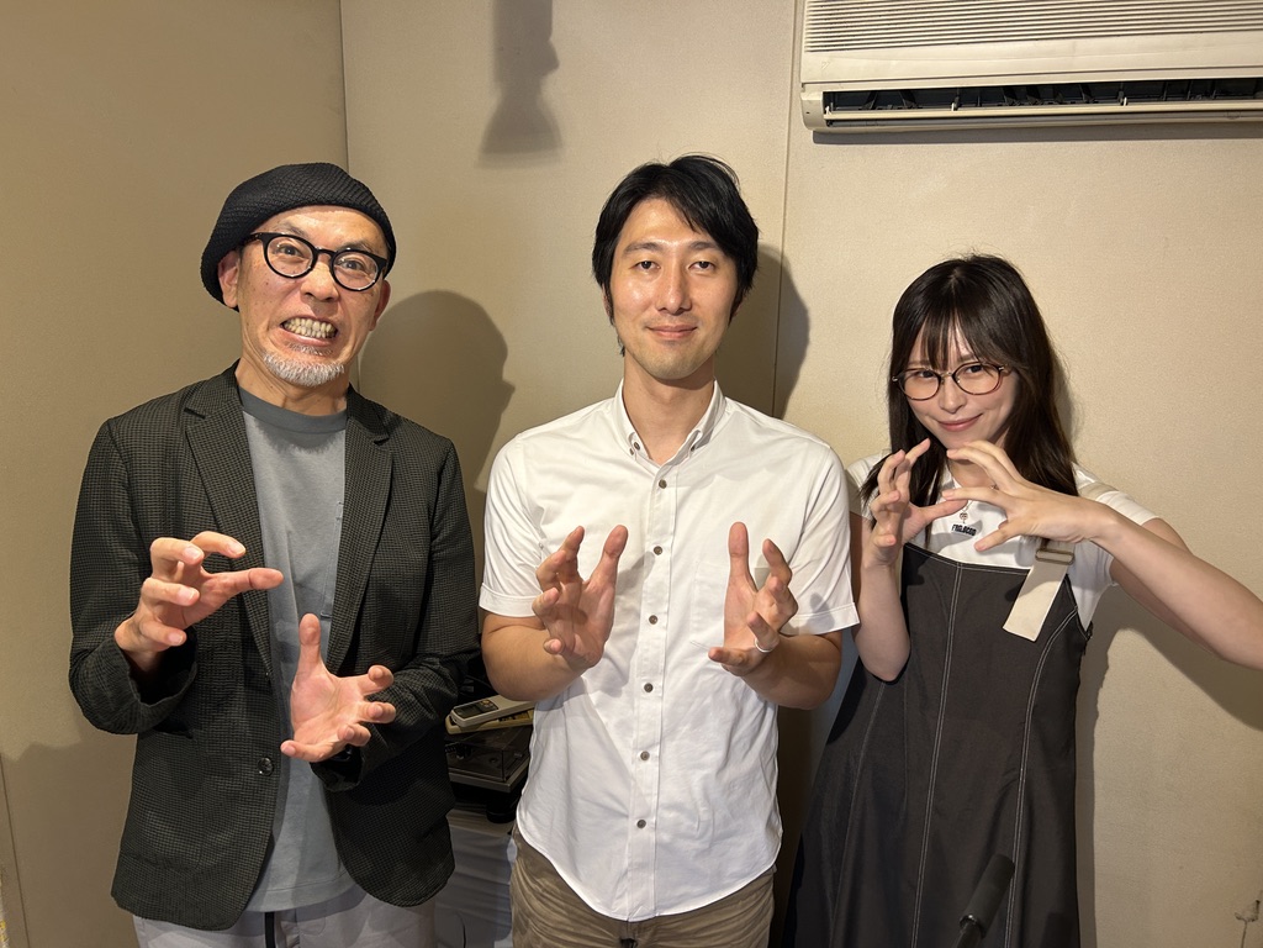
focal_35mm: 26
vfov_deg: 53.1
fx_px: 949
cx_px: 632
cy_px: 474
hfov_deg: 67.3
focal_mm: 5.7
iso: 100
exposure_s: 1/50
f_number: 1.5
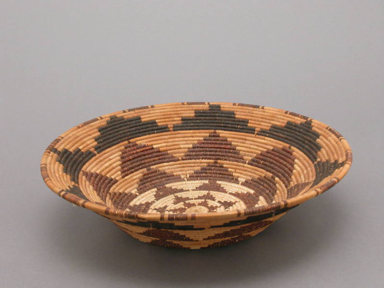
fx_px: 710
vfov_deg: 22.9
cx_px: 192
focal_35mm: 64
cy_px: 144
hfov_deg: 30.3
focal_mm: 16.2
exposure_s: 1/4.4
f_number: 8
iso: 100
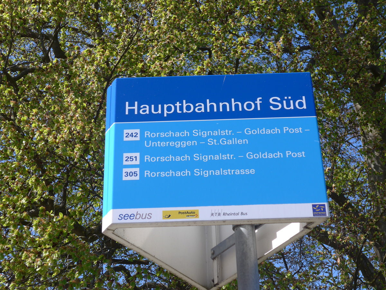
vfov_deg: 21.0
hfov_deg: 27.8
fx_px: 781
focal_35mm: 70
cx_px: 193
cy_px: 145
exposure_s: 1/500
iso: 80
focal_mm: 14.2
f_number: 4.1
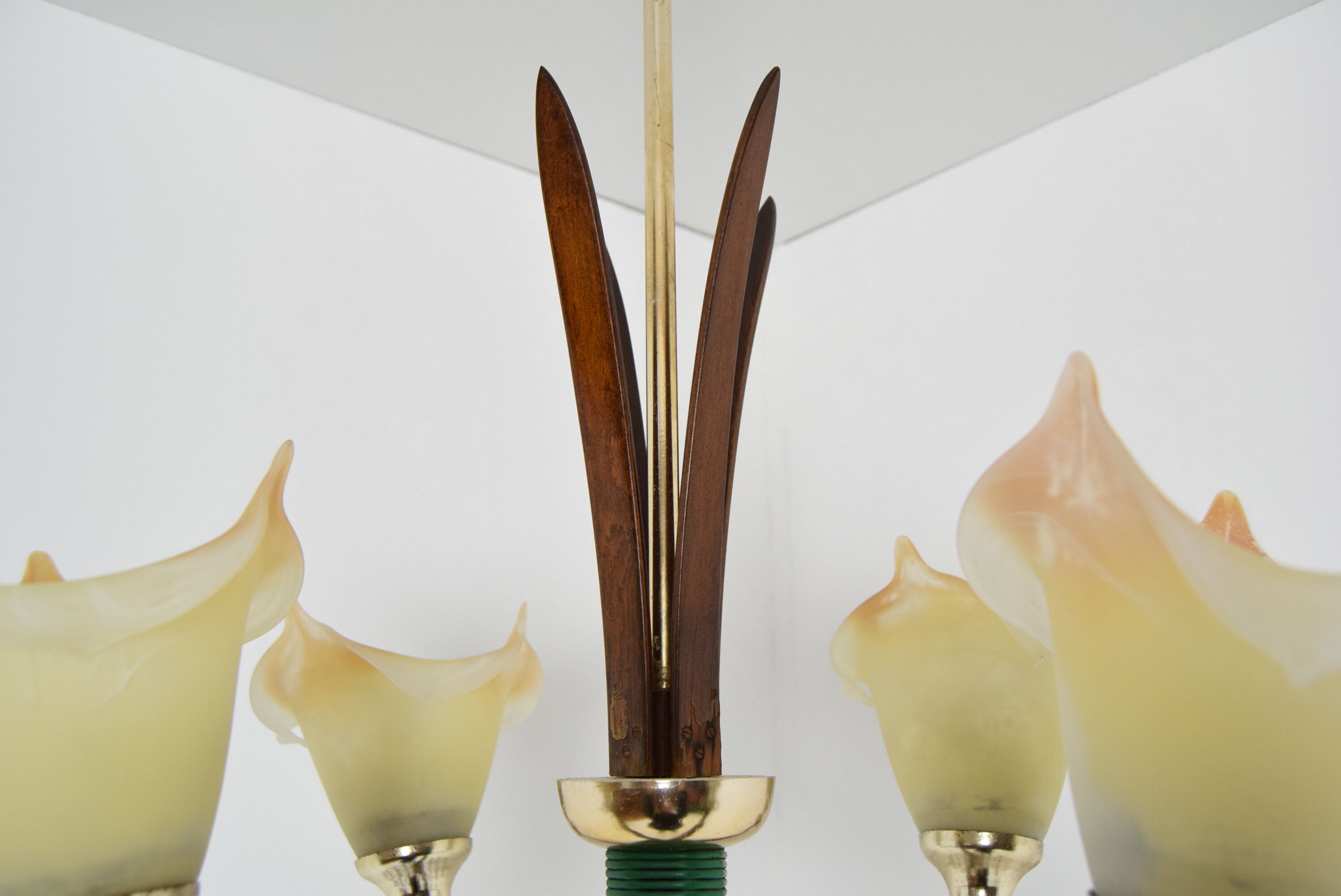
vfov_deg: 45.7
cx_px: 670
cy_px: 448
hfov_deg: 64.5
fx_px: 1062
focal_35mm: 28
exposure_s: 1/100
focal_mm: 19
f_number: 5
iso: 1600
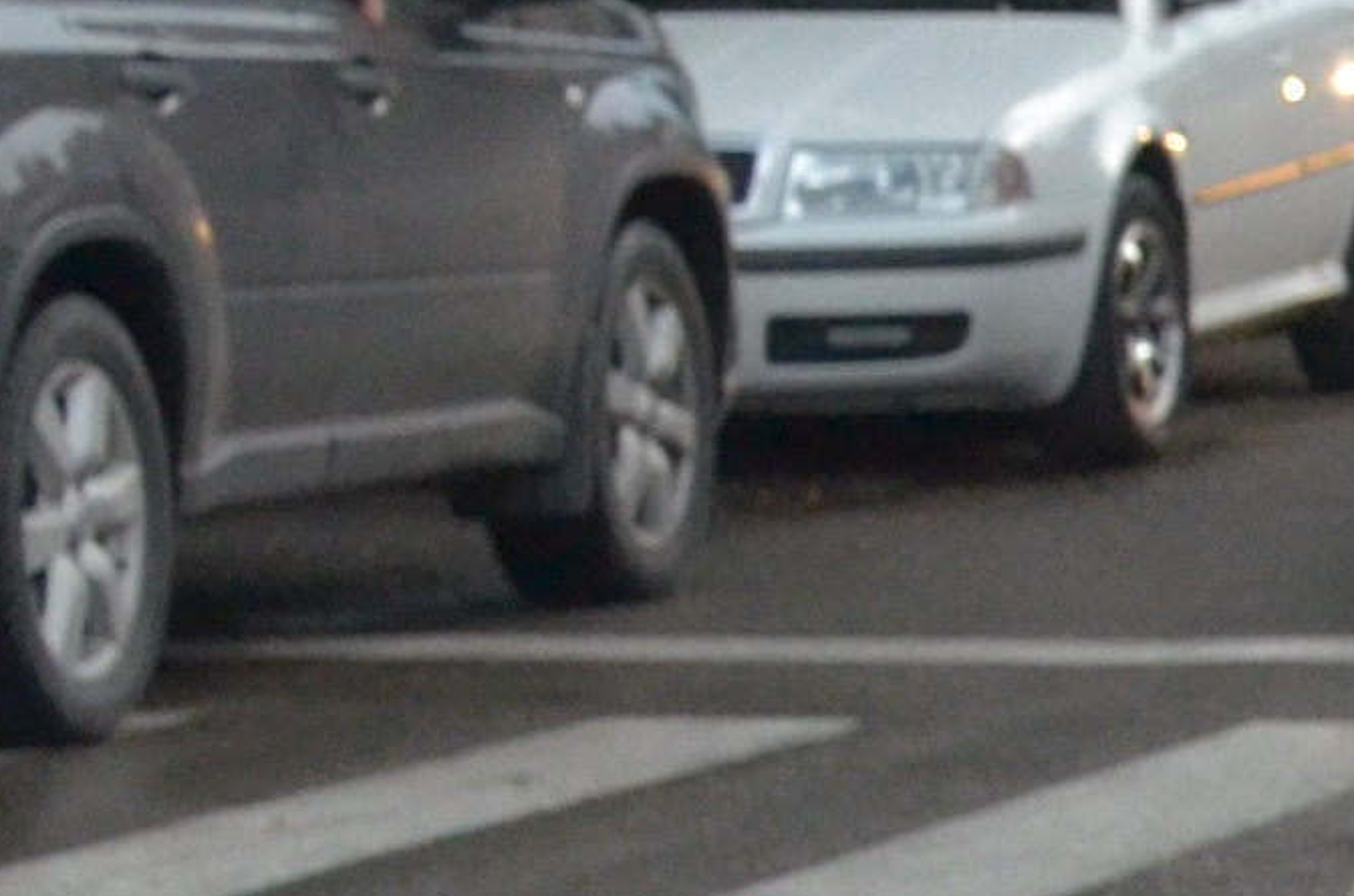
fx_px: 9908
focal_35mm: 264
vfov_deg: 5.2
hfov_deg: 6.9
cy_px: 183
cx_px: 4370
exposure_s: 1/320
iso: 1600
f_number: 4
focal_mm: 24
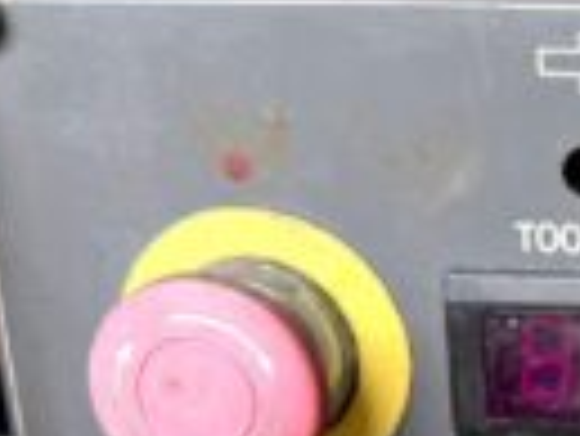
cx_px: 886
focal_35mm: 84
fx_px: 1409
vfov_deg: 17.6
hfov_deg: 19.9
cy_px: 283
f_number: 1.78
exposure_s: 1/151
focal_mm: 6.76
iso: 64
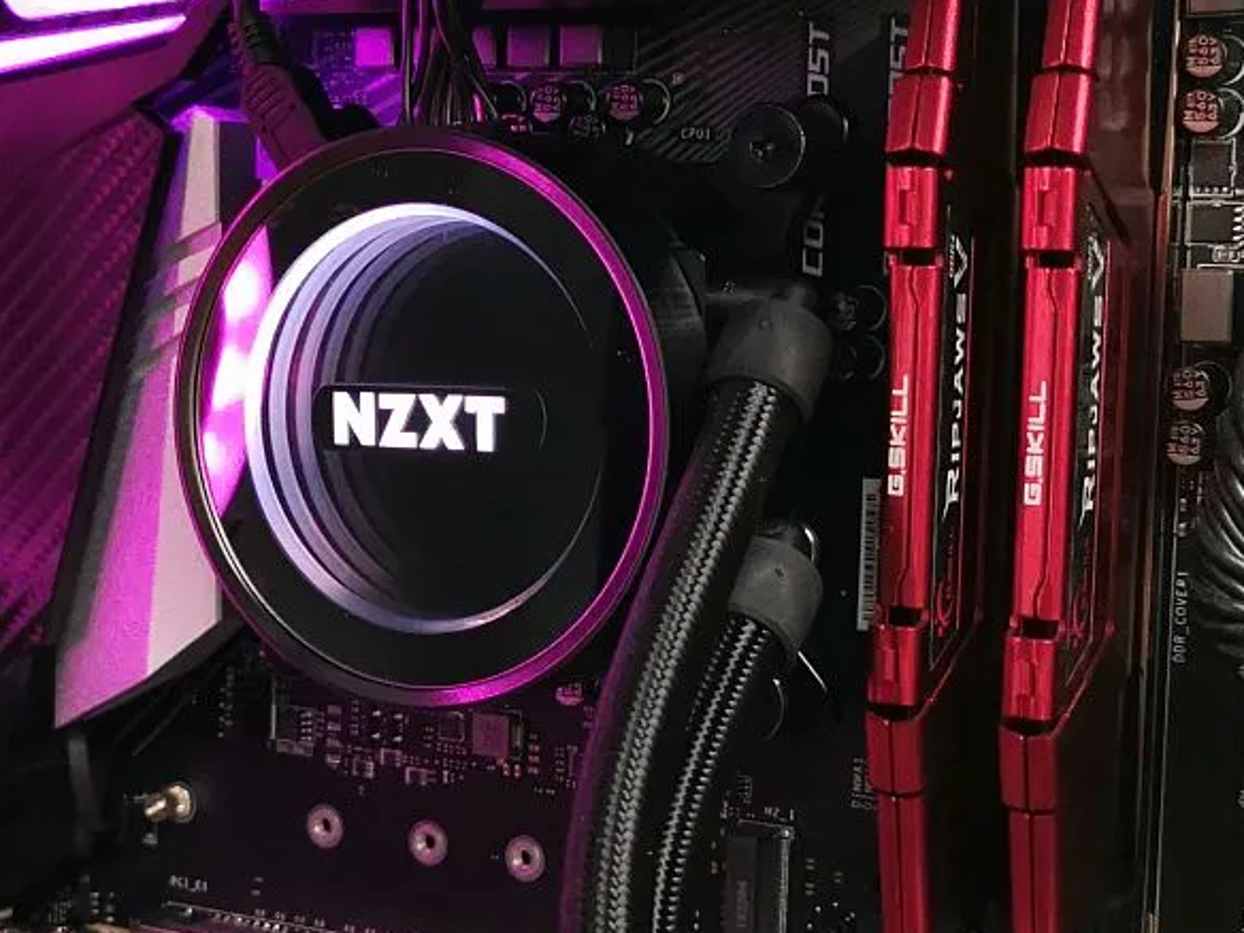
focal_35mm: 74
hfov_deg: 26.2
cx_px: 464
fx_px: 2659
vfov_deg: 19.9
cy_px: 458
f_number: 1.6
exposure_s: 1/60
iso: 250
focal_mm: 5.56
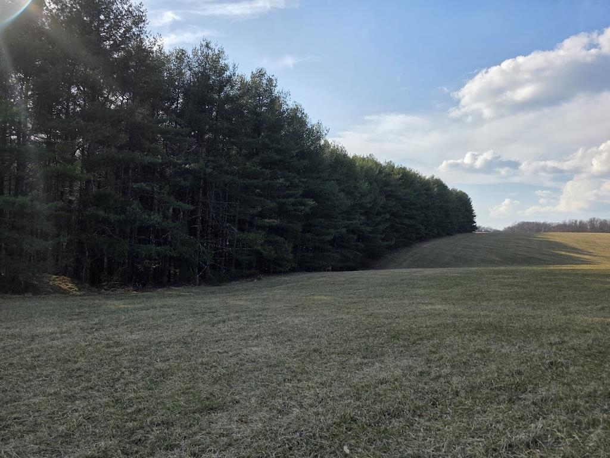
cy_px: 229
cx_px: 305
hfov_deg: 73.9
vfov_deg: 58.9
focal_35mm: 23
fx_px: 405
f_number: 1.7
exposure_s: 1/5153
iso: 80
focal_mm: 6.3
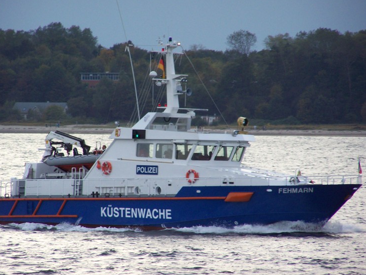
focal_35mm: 414
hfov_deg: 4.8
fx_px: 4379
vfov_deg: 3.6
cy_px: 137
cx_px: 173
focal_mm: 63
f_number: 3.7
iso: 160
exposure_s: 1/400
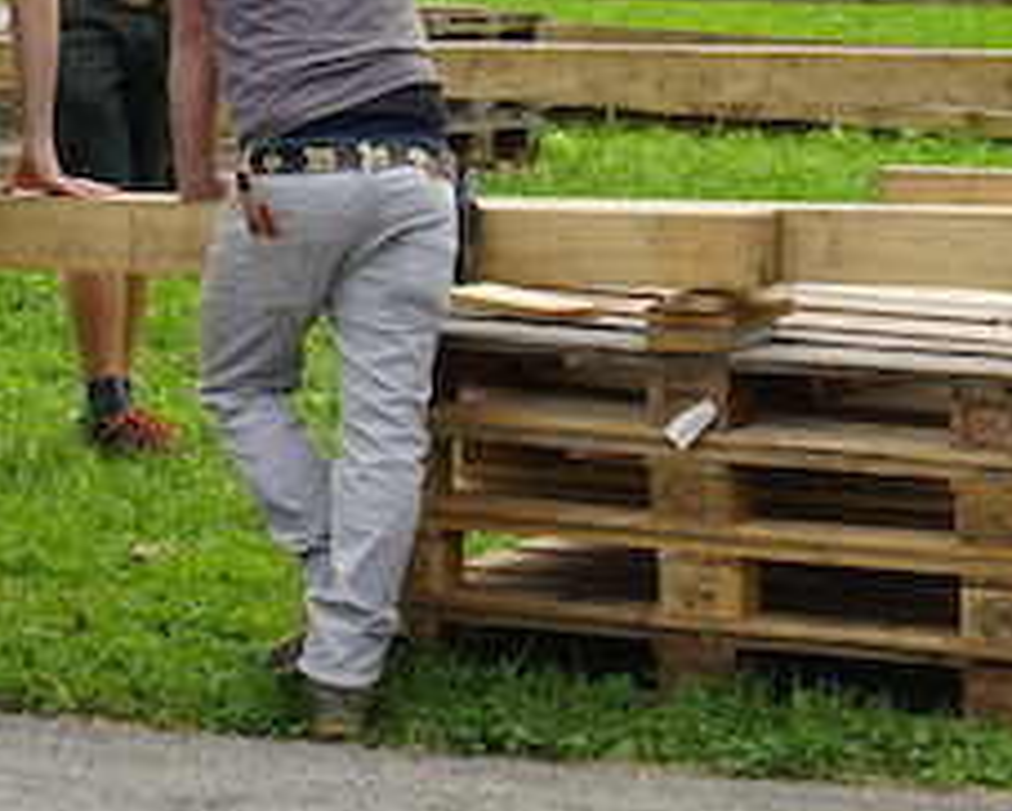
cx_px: 495
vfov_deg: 5.9
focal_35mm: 260
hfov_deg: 7.4
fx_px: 7794
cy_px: -236
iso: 100
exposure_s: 1/80
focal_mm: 70
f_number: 6.3
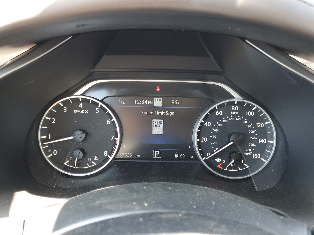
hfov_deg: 67.3
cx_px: 157
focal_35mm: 26
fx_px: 236
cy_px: 118
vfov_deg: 53.1
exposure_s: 1/60.2
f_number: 1.5
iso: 71
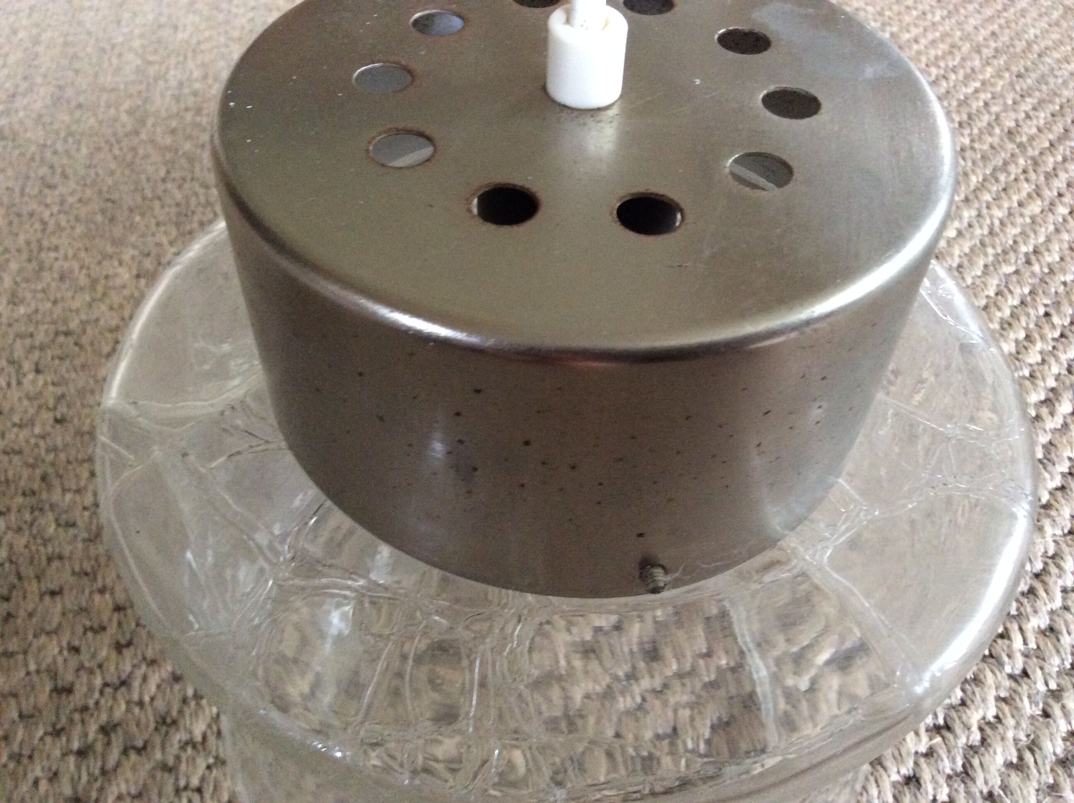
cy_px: 402
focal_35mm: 32
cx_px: 537
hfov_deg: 56.9
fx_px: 991
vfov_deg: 44.1
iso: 320
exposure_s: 1/20
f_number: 2.4
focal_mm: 3.3
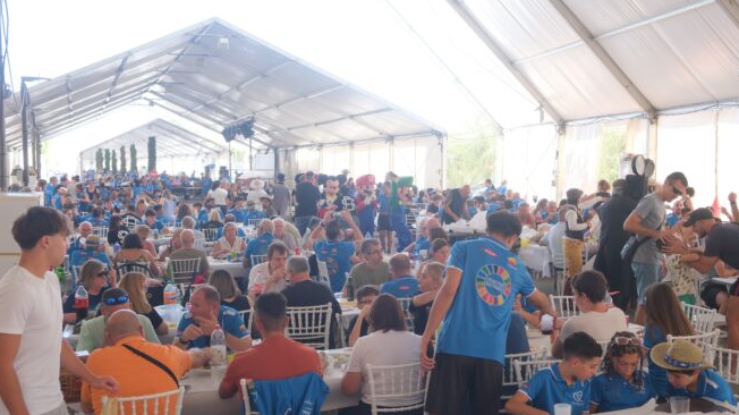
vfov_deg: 25.4
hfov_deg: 43.7
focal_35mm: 47
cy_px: 202
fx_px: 921
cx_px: 371
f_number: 4
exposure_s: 1/125
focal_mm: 27.7
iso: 500
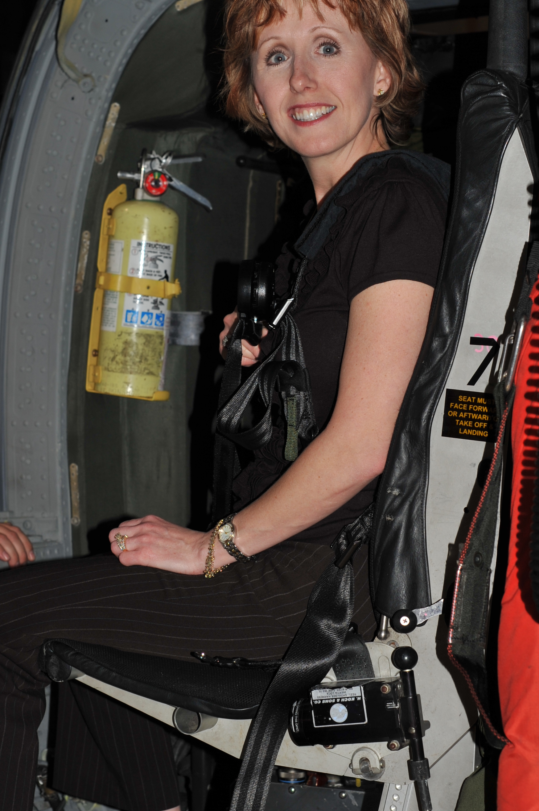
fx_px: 1821
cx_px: 212
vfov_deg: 25.1
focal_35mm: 81
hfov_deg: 16.8
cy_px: 444
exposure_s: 1/60
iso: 200
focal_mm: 50
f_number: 5.6
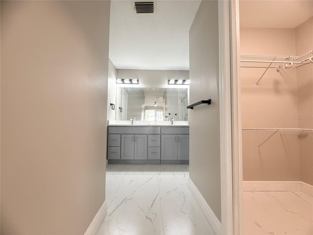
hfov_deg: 102.1
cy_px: 118
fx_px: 127
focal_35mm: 14
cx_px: 156
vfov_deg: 85.7
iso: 200
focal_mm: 2.22
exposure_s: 1/120
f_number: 2.2
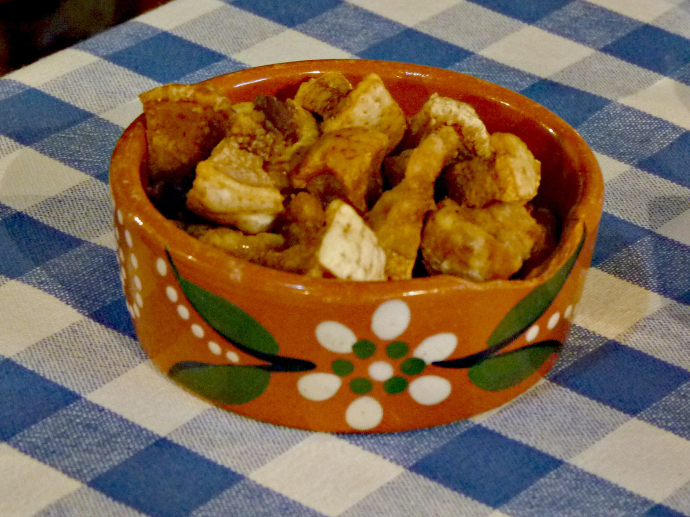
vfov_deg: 15.7
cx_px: 345
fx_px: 1874
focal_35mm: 94
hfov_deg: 20.9
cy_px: 258
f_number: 3.4
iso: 400
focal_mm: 16.7
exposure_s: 1/4
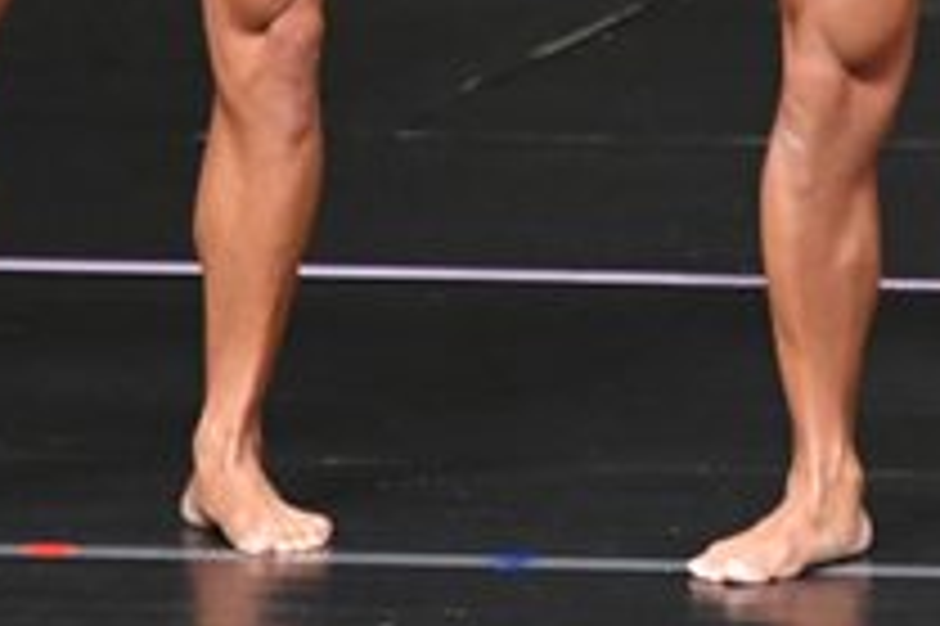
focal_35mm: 1166
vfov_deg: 1.2
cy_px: -437
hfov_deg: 1.8
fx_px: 30421
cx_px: 965
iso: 5000
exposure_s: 1/400
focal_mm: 210
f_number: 5.6
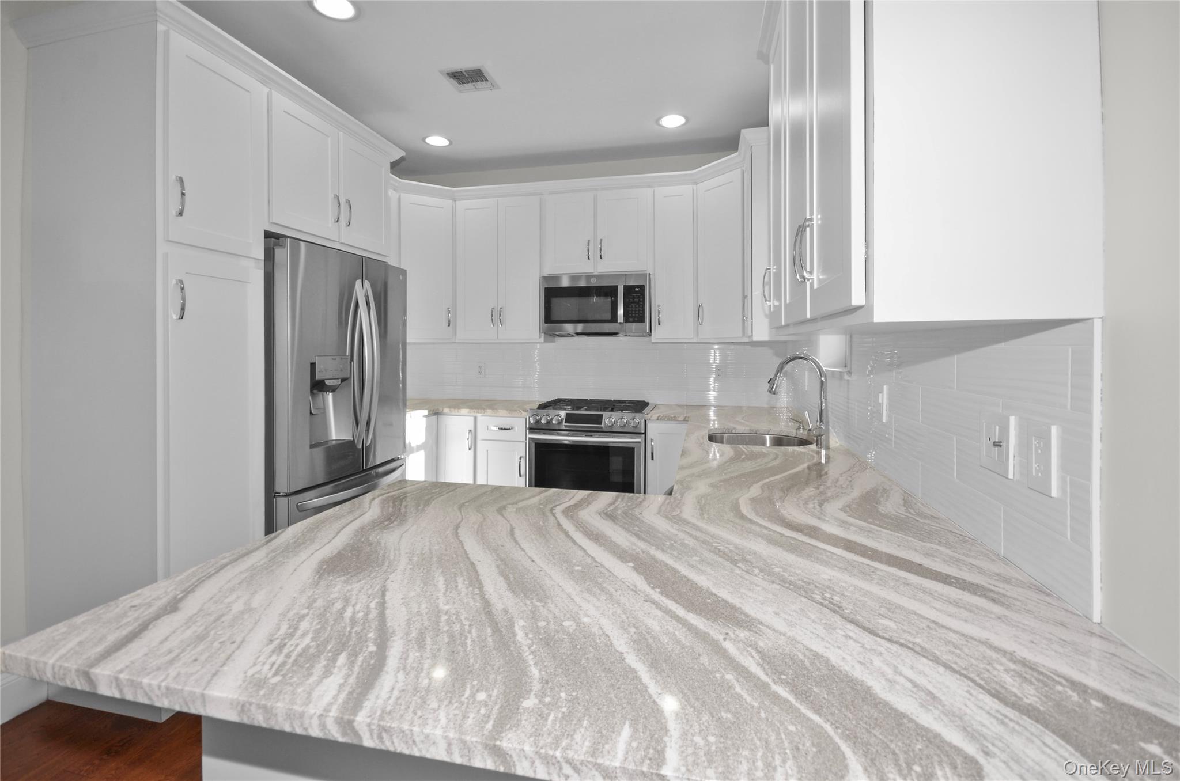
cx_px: 590
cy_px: 390
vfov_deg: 77.1
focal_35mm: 15
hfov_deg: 100.5
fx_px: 491
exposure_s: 1/100
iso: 200
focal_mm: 10
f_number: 5
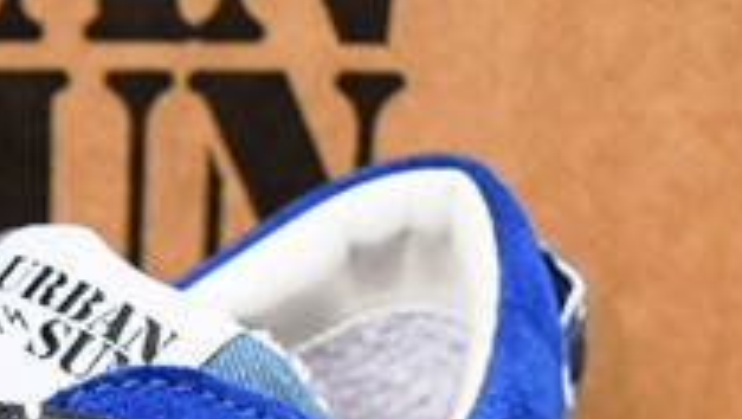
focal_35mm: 106
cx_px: -121
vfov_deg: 10.9
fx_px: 2087
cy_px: 700
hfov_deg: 19.1
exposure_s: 1/125
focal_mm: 22
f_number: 5.6
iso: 450
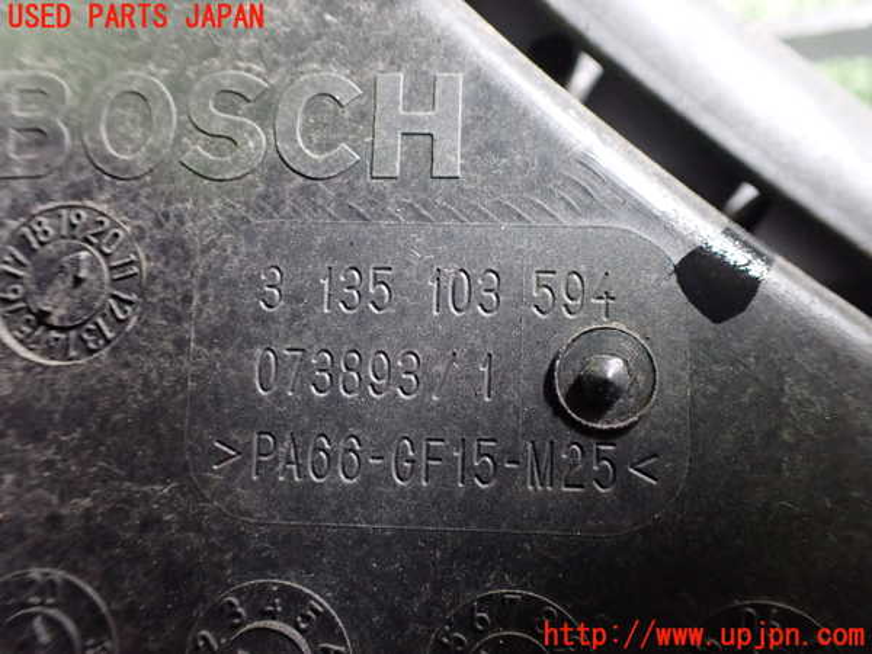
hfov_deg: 60.0
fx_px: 756
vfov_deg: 46.8
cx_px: 436
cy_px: 327
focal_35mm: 30
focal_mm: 5.4
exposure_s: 1/40
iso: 800
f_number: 2.3
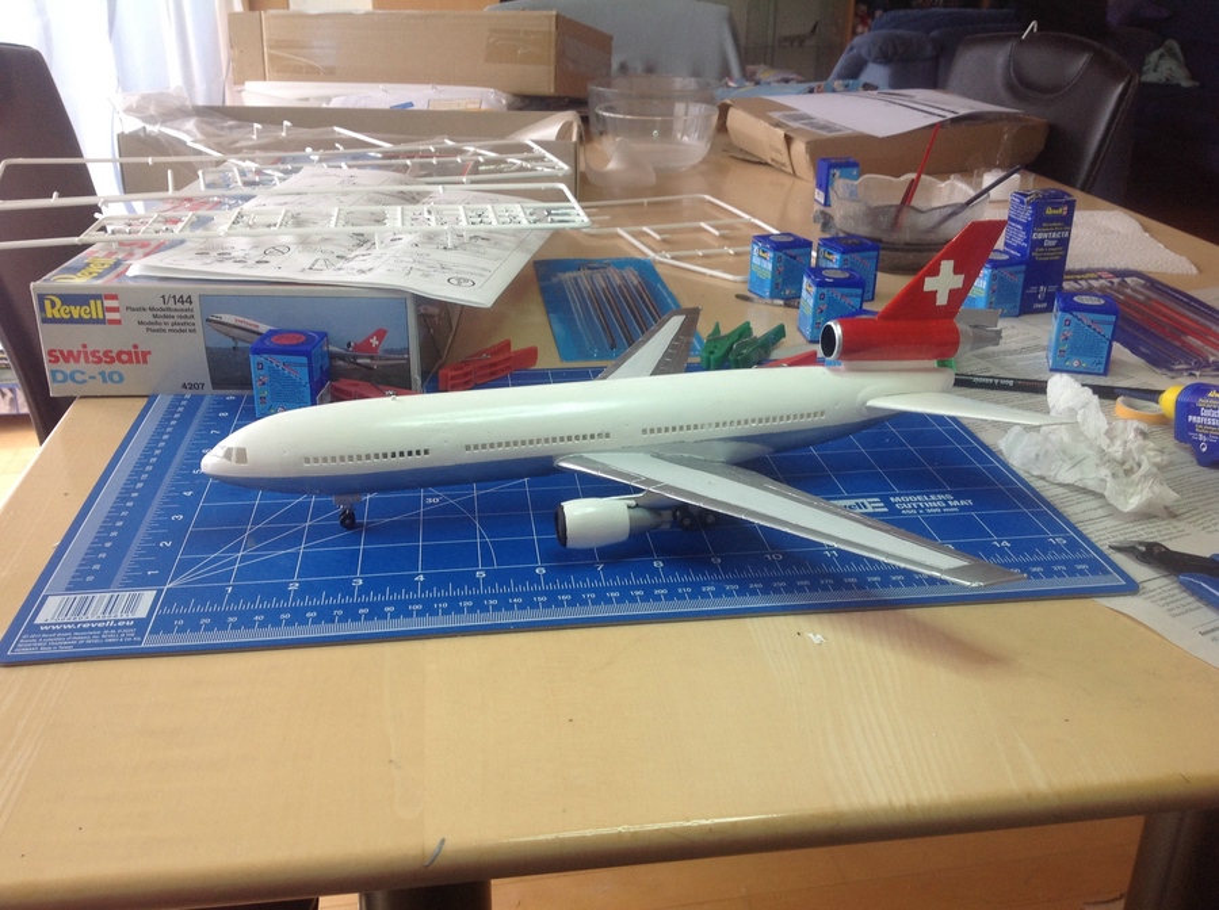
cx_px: 610
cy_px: 455
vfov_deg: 40.6
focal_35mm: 35
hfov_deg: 52.7
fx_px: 1231
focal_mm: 4.28
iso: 50
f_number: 2.4
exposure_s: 1/50
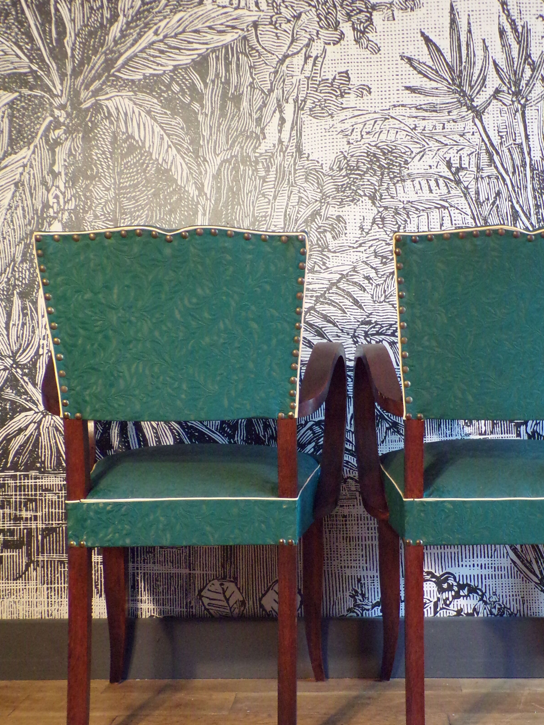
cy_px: 412
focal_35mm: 46
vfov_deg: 41.2
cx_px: 353
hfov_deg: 31.3
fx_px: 964
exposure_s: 1/17
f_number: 3.2
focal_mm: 5.8
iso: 561
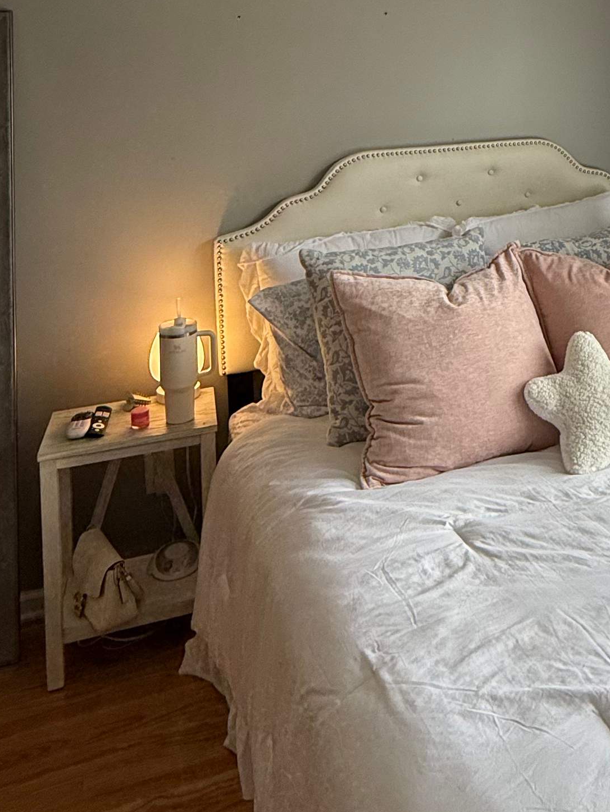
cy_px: 66
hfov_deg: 34.9
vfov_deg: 43.3
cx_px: 538
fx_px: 916
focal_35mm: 39
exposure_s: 1/120
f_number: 2.2
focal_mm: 2.22
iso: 100
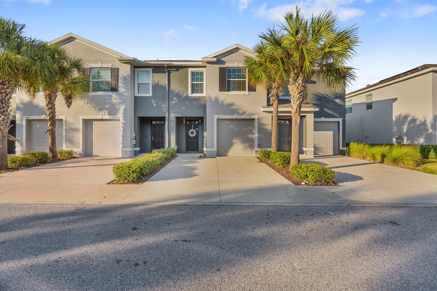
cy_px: 146
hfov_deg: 96.7
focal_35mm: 16
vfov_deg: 73.8
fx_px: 194
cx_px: 218
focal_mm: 16
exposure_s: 1/250
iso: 200
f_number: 8
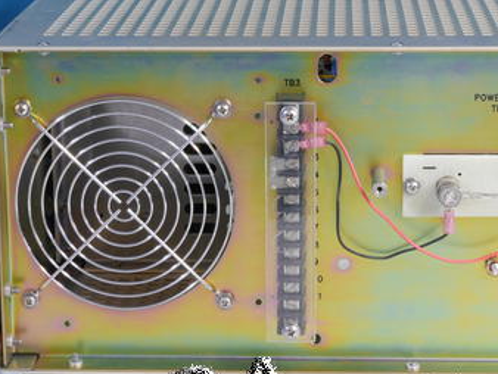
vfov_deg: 11.4
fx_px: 1872
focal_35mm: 130
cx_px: 227
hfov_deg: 15.2
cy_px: 219
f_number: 22
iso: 800
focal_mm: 55
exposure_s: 1/1.3
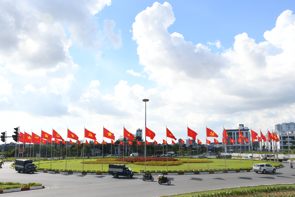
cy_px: 98
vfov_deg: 38.4
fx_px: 283
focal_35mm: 34
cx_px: 148
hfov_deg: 55.1
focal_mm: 23
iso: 125
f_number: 11
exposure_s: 1/200
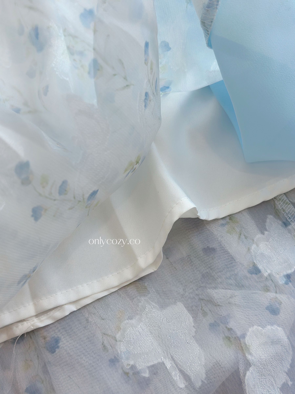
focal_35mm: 48
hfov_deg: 30.3
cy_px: 197
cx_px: 148
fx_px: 545
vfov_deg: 39.7
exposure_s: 1/169
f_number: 1.78
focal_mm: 6.86
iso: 64
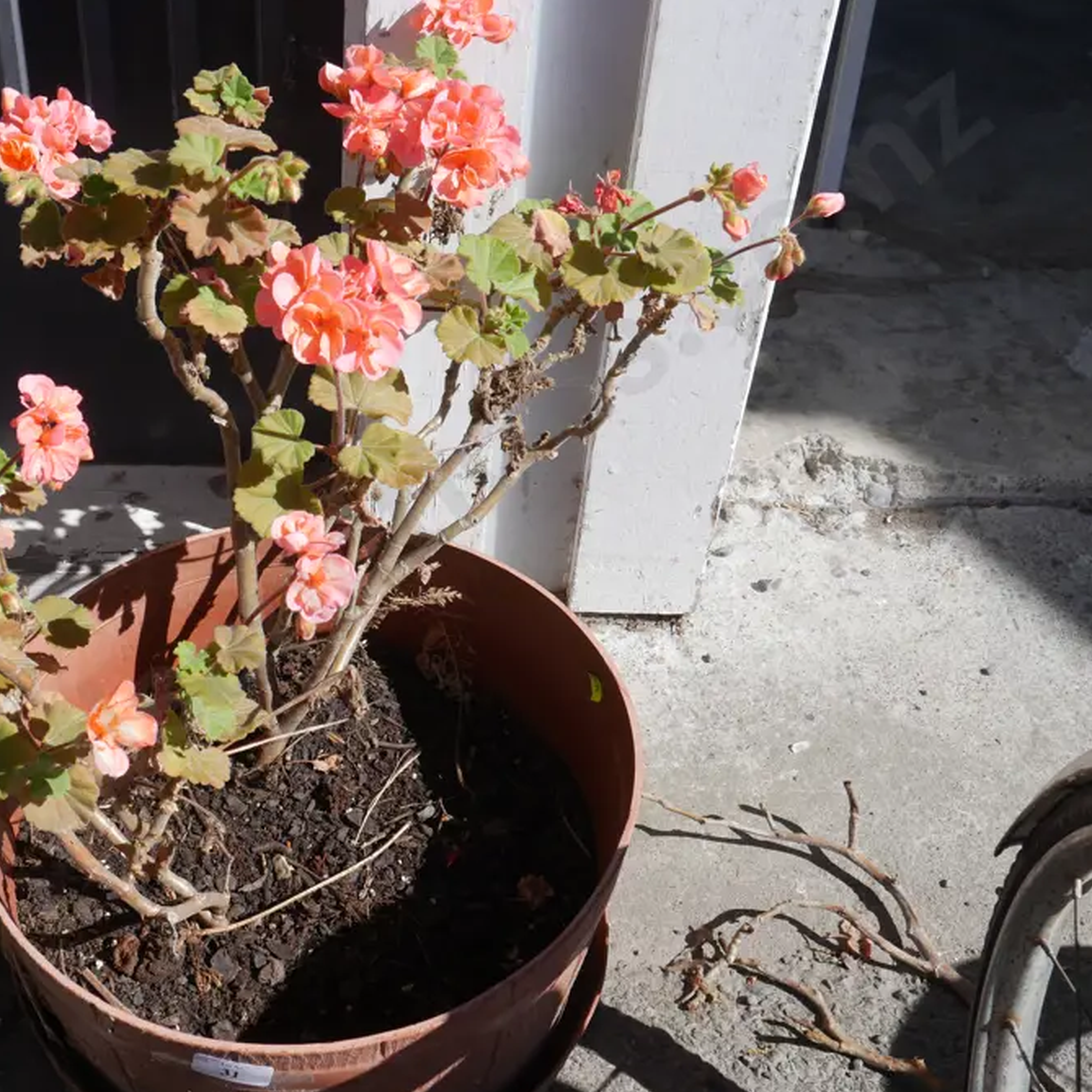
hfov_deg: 36.1
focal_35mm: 46
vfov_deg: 36.8
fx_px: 1642
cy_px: 600
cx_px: 304
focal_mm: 17
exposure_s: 1/400
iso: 200
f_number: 8
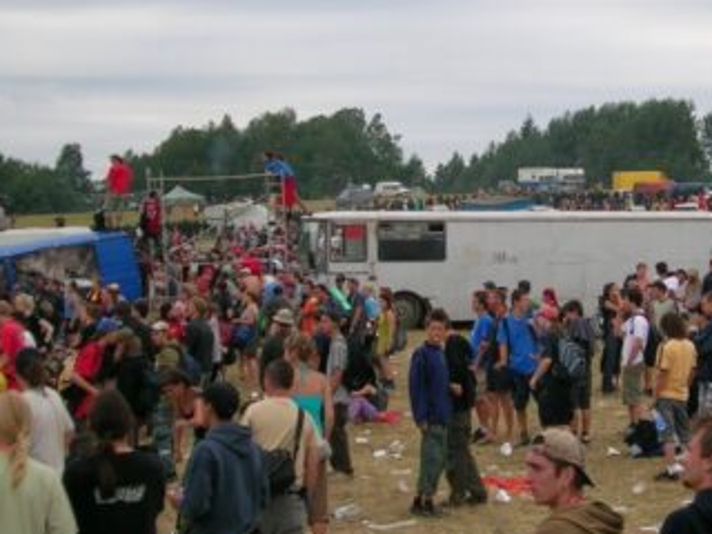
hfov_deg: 19.8
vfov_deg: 15.1
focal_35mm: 98
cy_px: 172
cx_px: 556
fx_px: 2016
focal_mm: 8.6
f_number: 3.4
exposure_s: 1/243
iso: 50
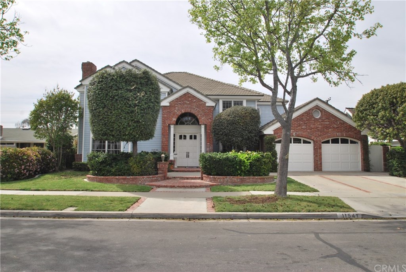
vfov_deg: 53.2
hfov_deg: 73.7
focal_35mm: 24
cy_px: 136
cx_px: 203
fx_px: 271
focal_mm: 16
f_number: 11
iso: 100
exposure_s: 1/200
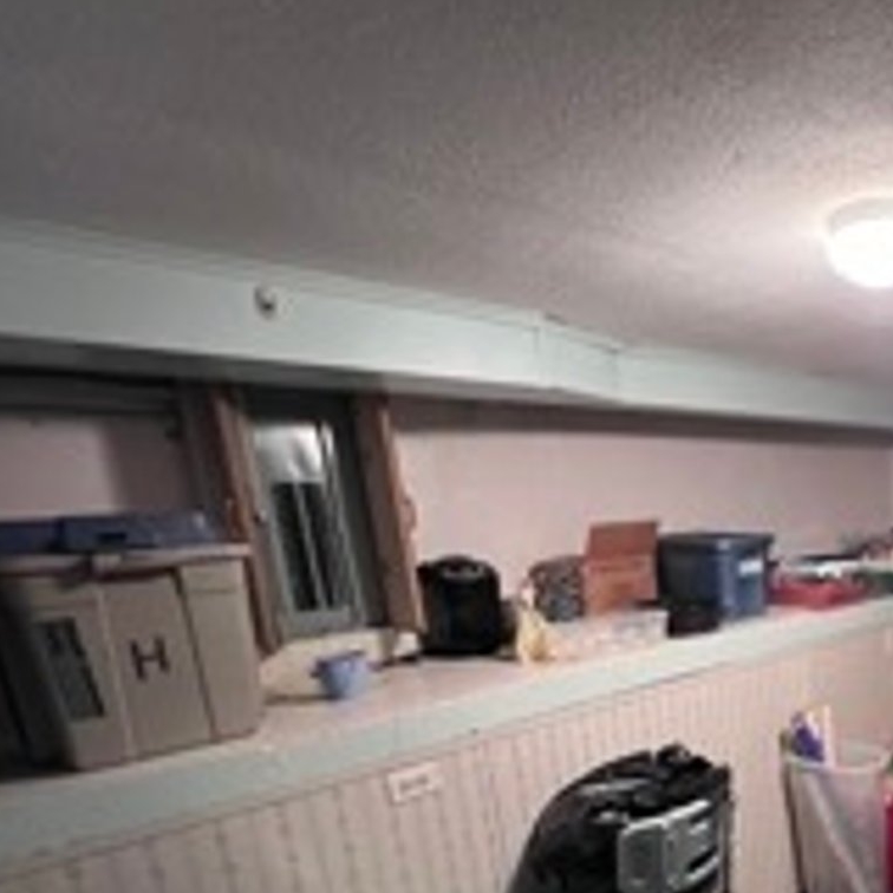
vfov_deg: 64.3
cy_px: 638
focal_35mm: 23
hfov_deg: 56.2
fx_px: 671
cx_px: 835
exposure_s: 1/60
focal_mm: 1.57
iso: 800
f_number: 1.8
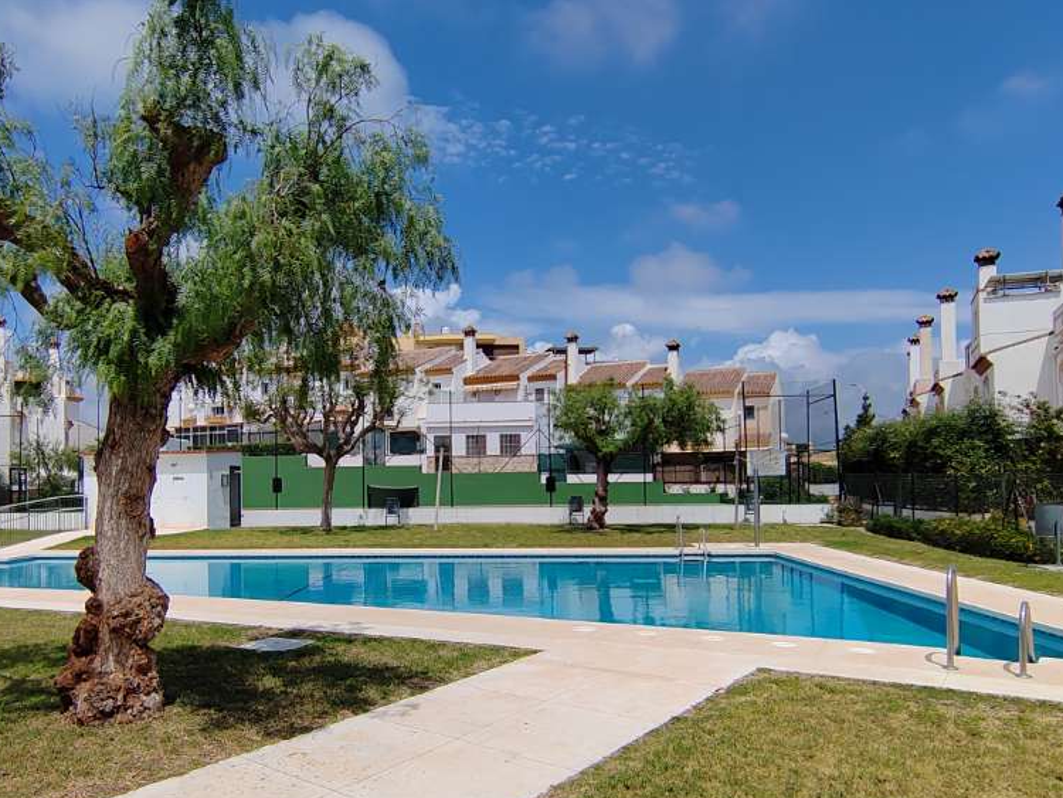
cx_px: 434
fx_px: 799
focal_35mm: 26
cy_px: 477
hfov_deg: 66.7
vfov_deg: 52.7
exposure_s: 1/3300
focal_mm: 2.16
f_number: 2.2
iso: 100
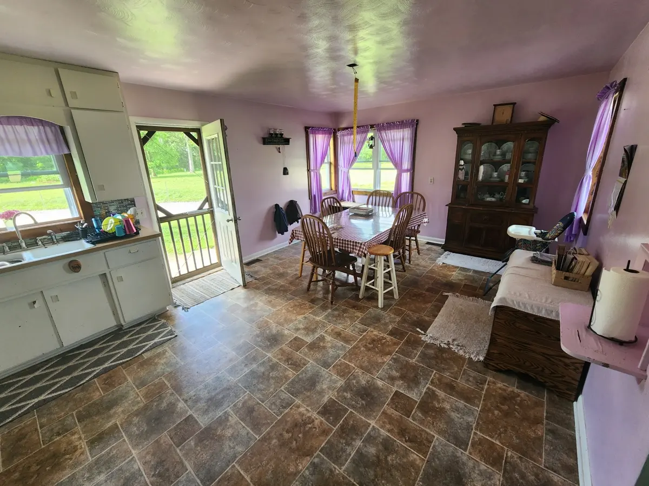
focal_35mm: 13
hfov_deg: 106.2
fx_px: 244
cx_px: 324
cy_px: 243
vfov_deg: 89.9
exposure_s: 1/60
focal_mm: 2.2
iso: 160
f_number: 2.2
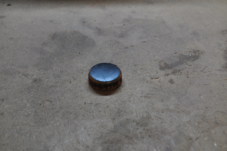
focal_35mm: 52
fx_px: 331
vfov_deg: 25.7
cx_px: 114
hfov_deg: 37.9
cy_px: 76
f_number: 7.1
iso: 400
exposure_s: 1/25
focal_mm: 35
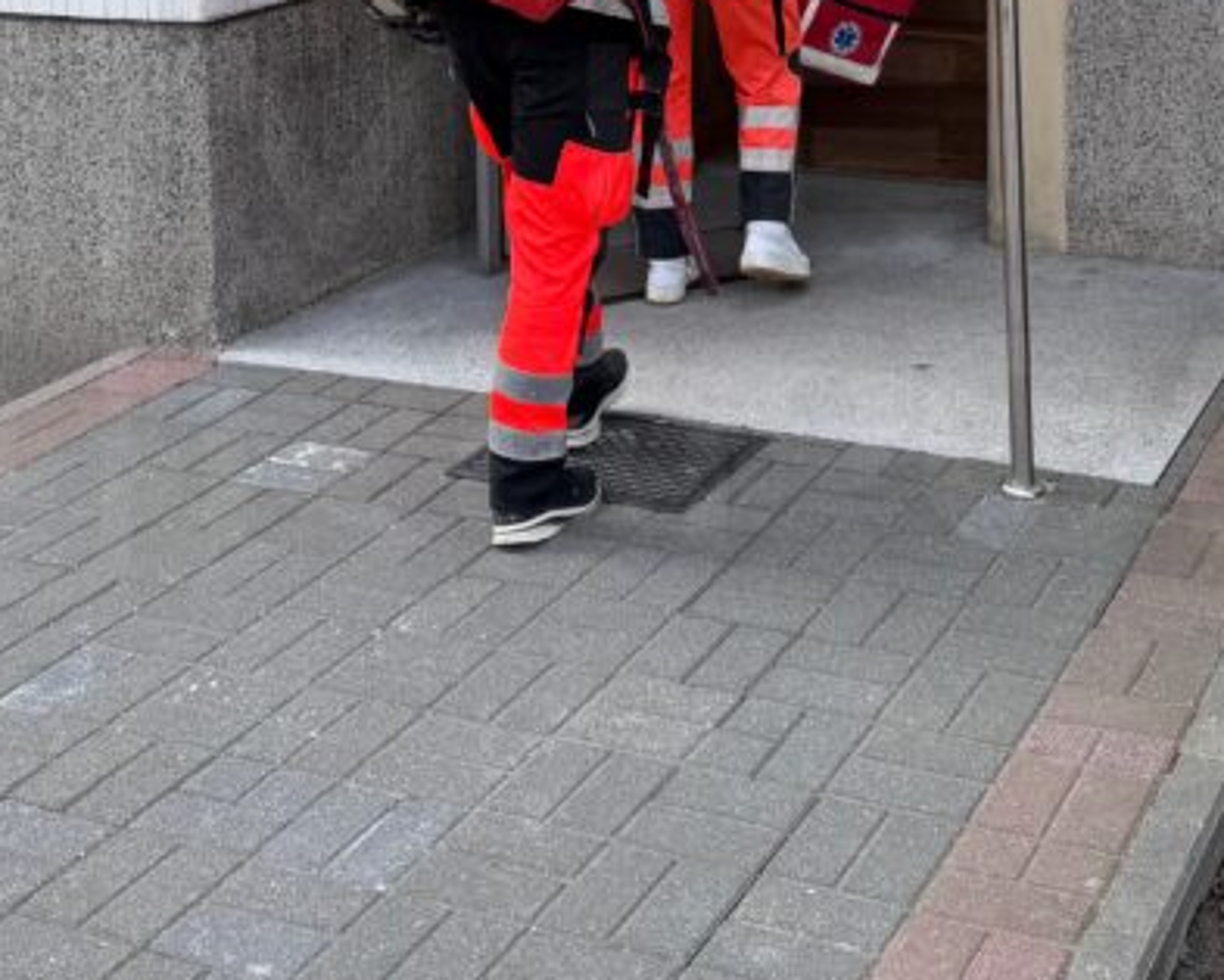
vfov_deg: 23.2
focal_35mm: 61
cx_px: 785
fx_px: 2211
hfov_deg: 30.8
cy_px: -143
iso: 80
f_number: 1.78
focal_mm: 6.76
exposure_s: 1/637
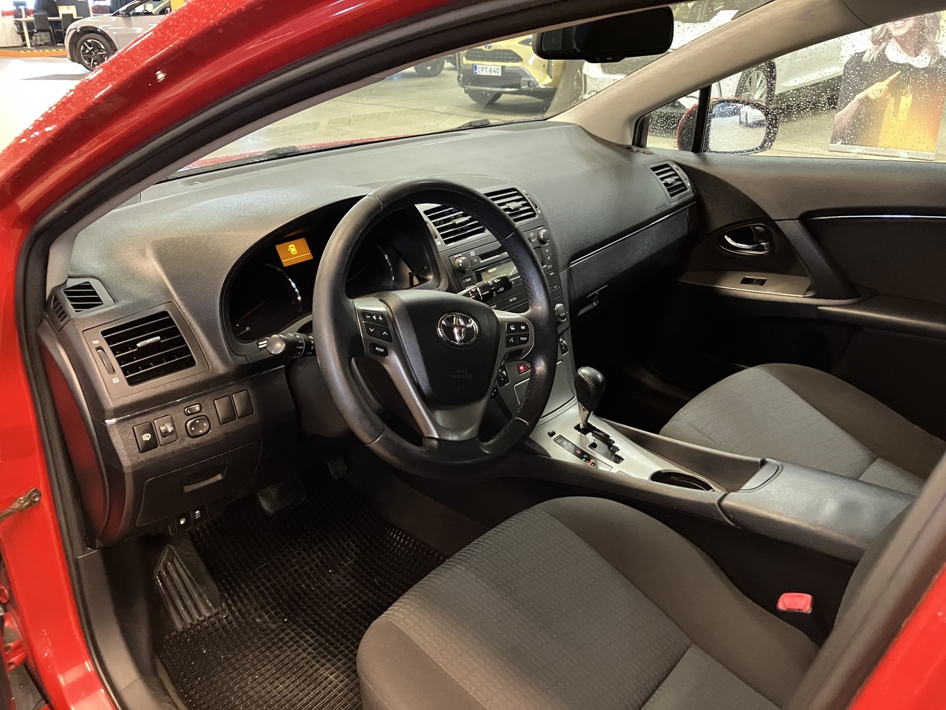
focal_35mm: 28
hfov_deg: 63.4
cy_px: 355
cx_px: 473
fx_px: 765
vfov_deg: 49.7
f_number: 1.8
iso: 640
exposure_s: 1/25
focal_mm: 3.99
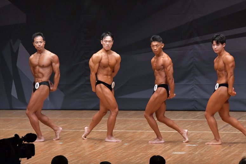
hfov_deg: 9.2
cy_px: 82
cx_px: 123
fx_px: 1537
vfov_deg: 6.1
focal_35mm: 225
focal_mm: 150
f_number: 5.6
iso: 6400
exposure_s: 1/400
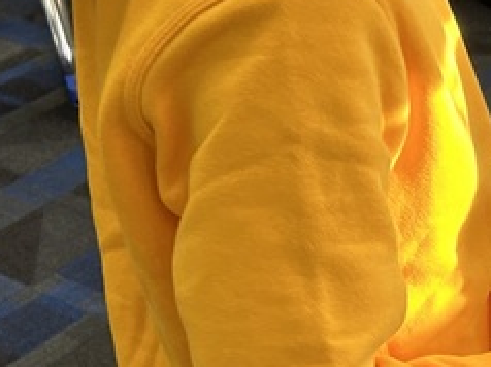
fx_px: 1587
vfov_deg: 13.2
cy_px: 136
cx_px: 833
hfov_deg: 15.5
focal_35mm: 112
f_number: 1.5
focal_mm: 5.7
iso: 80
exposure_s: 1/121
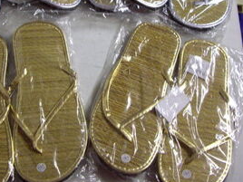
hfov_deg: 28.4
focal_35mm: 68
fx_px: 477
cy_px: 43
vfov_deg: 21.4
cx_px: 81
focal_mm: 6.2
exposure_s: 1/13
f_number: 2.7
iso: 200
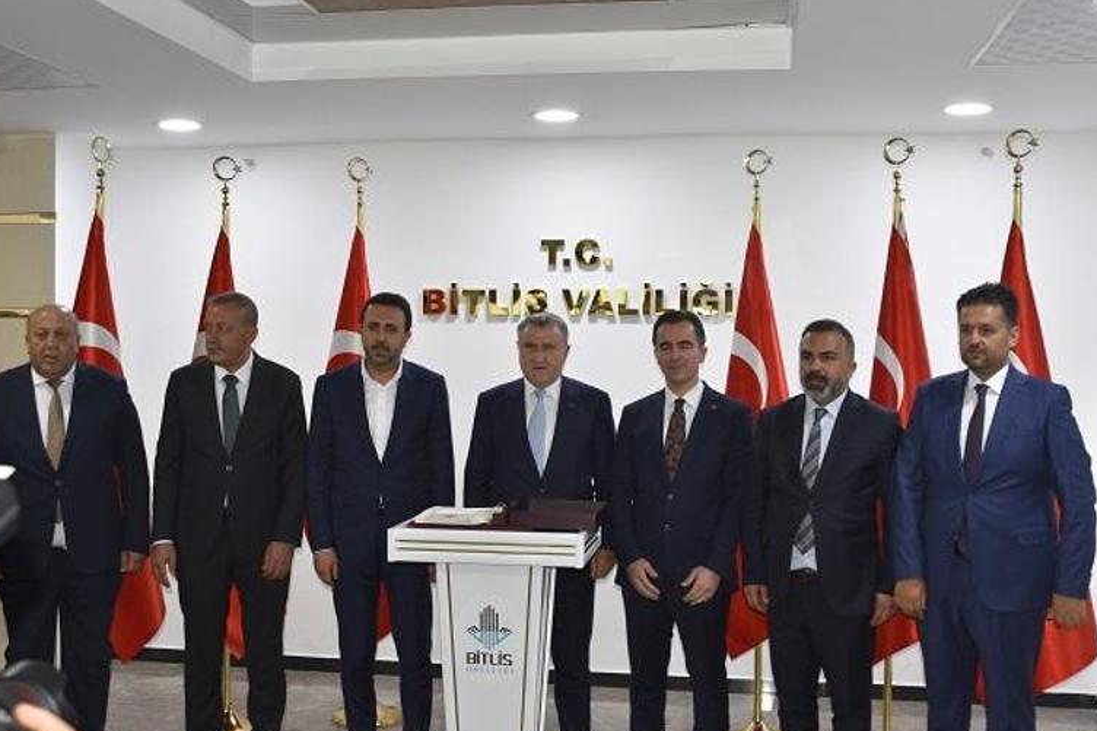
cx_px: 544
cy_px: 369
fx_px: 1265
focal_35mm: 42
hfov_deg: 46.9
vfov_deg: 32.2
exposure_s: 1/100
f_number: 5
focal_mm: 27
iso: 800
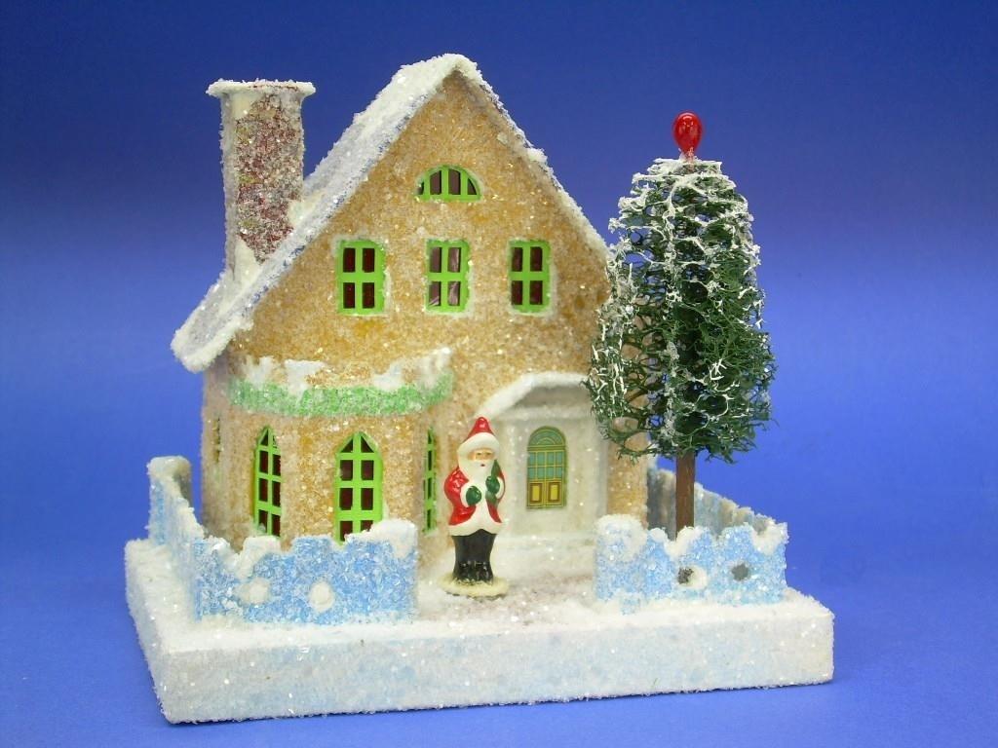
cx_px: 499
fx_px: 1874
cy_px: 374
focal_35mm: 65
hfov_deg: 29.8
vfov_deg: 22.6
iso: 50
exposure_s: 1/10.4
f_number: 3.6
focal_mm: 11
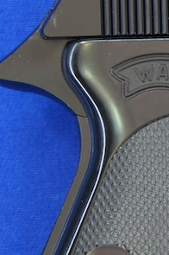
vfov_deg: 6.5
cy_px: 189
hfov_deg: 4.2
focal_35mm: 319
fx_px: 2253
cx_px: 473
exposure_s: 1/80
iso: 800
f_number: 4
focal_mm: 49
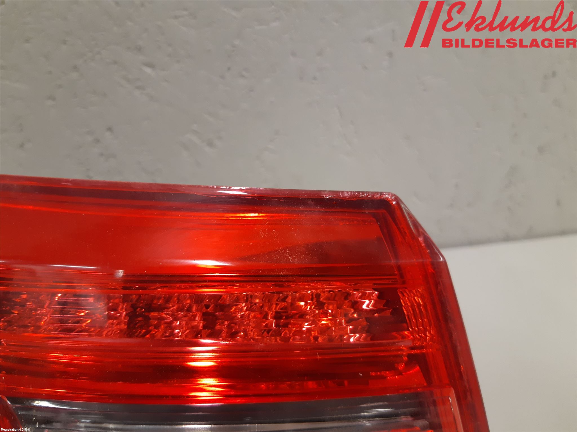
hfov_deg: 67.3
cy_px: 216
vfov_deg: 53.1
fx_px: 433
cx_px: 288
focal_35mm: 26
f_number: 1.7
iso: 160
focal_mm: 3.93
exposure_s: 1/50
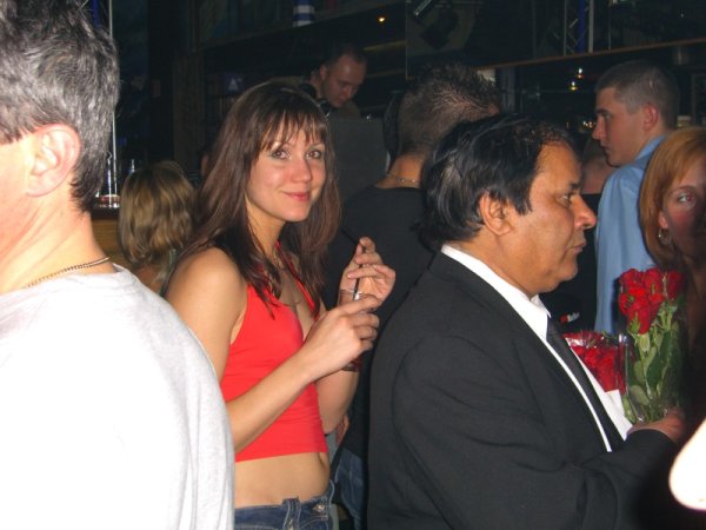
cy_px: 265
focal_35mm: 46
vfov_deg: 31.5
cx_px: 353
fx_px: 938
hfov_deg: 41.2
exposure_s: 1/60
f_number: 3.1
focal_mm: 9.5
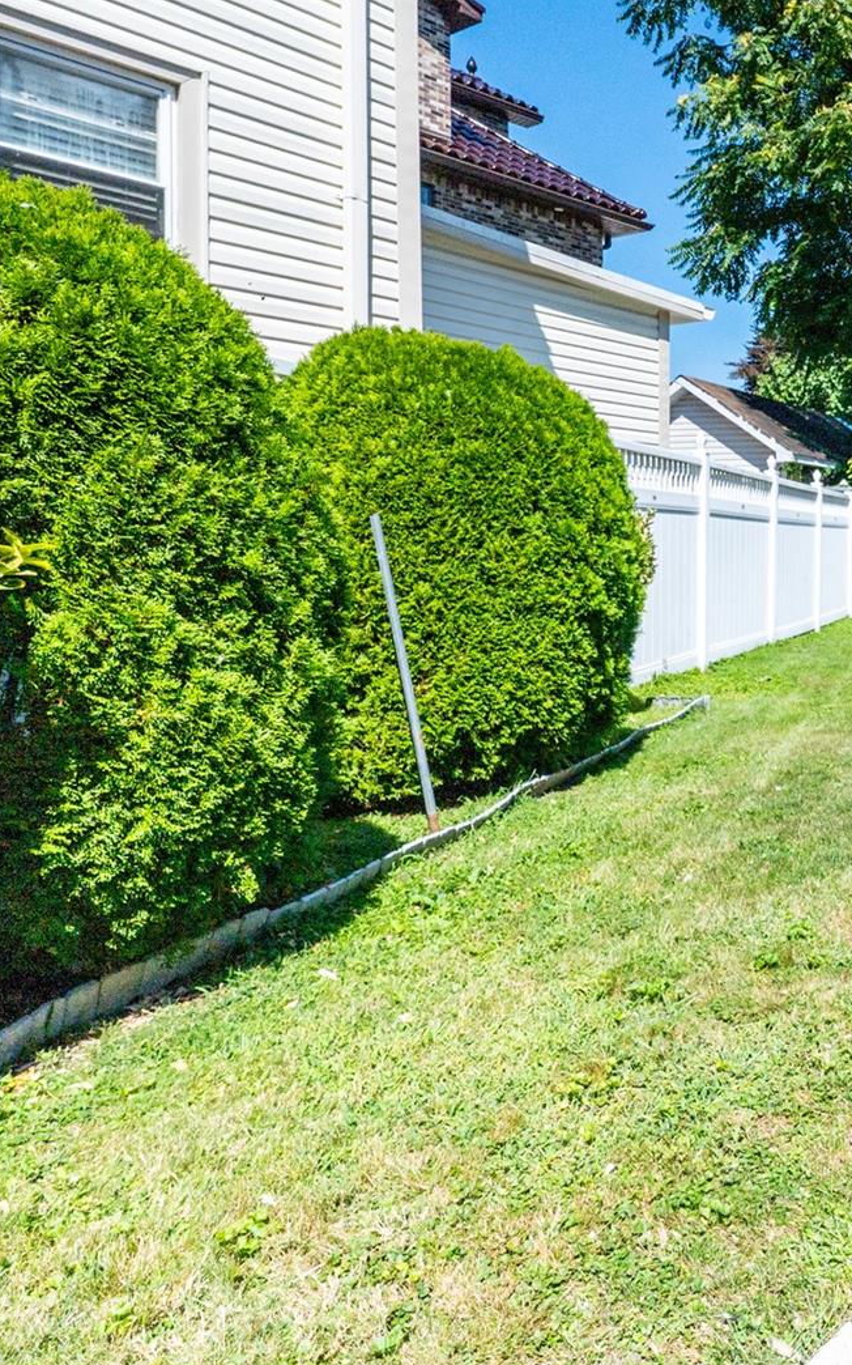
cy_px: 556
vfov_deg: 65.9
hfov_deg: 34.2
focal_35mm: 28
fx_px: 1041
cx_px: 1061
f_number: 8
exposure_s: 1/8000
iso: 400
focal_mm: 14
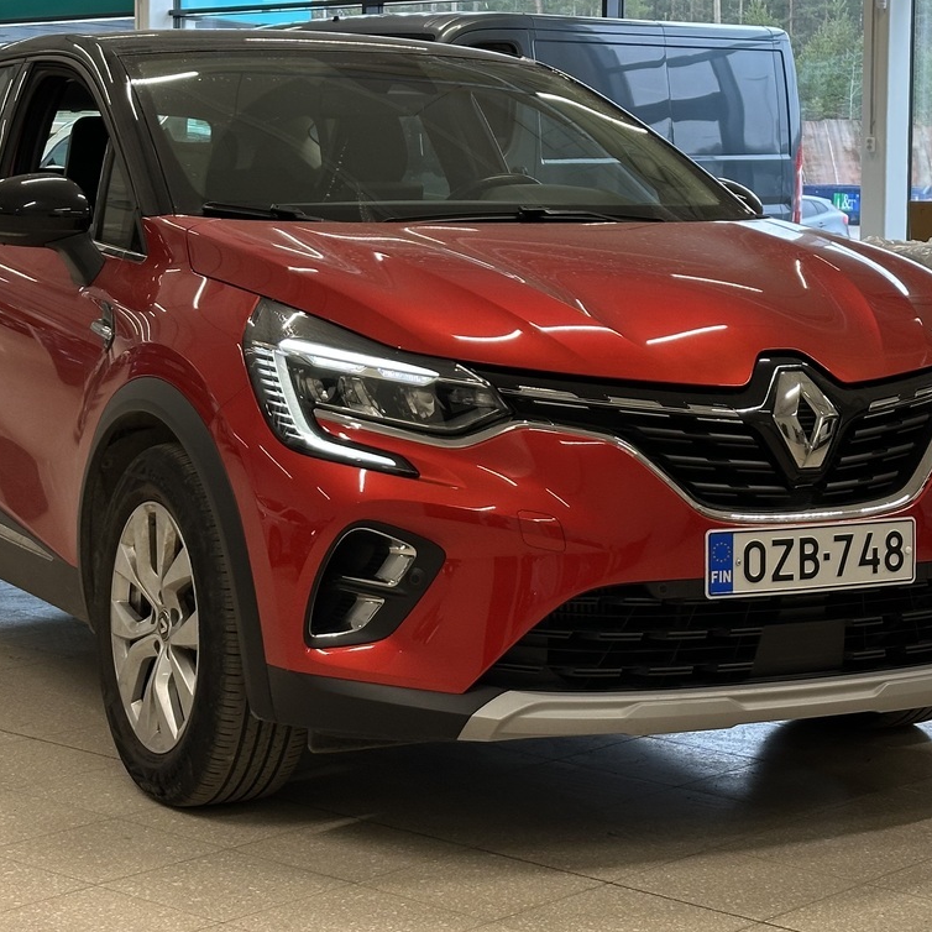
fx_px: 2467
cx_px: 409
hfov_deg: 21.4
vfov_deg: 21.3
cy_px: 294
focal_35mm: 81
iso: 64
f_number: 1.78
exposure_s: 1/100
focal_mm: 6.86
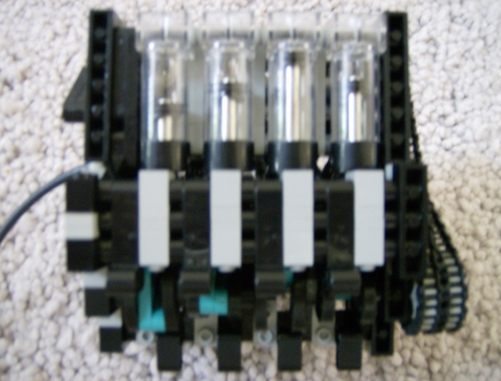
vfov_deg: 40.0
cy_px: 190
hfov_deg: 51.1
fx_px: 524
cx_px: 250
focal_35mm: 36
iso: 200
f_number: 2.8
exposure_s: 1/2.98
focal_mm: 6
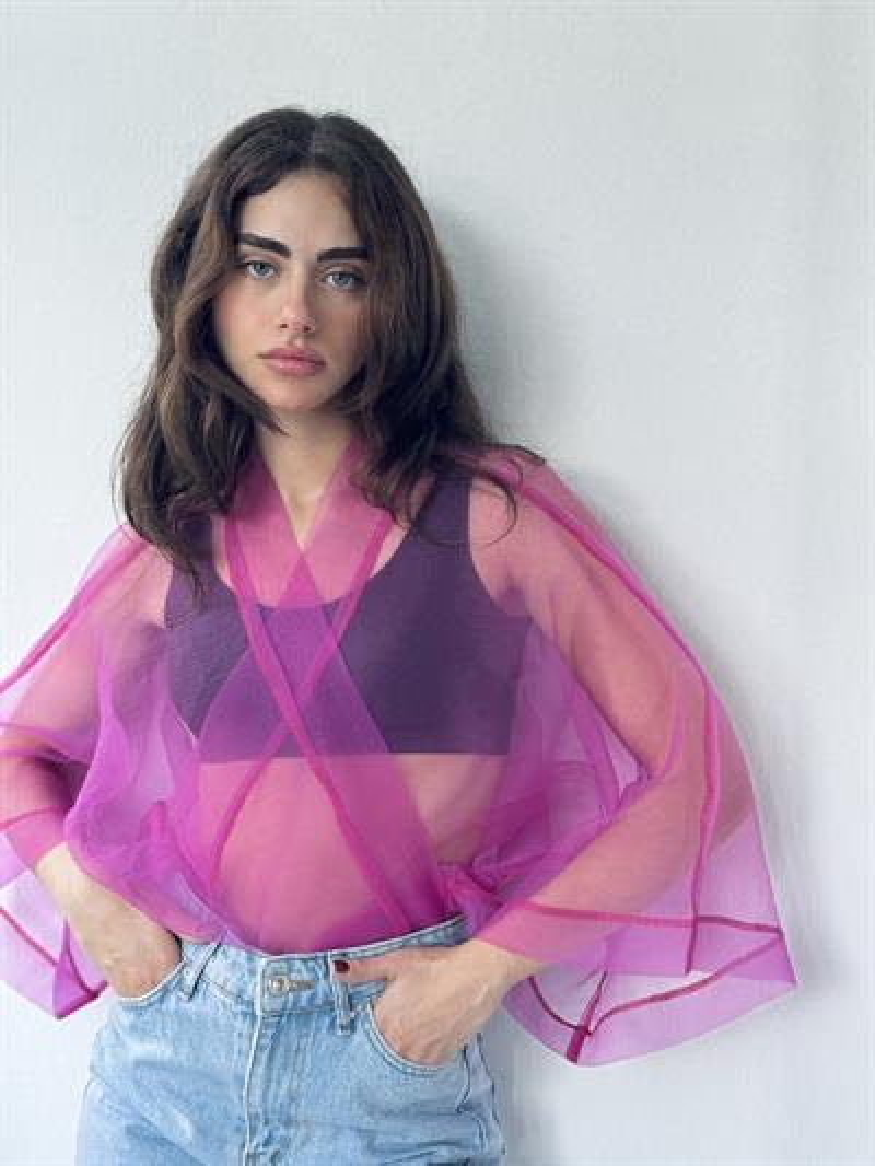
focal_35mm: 48
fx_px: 1617
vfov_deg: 39.6
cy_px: 583
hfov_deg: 30.3
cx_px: 438
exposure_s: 1/128
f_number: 1.78
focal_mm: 6.76
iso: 100
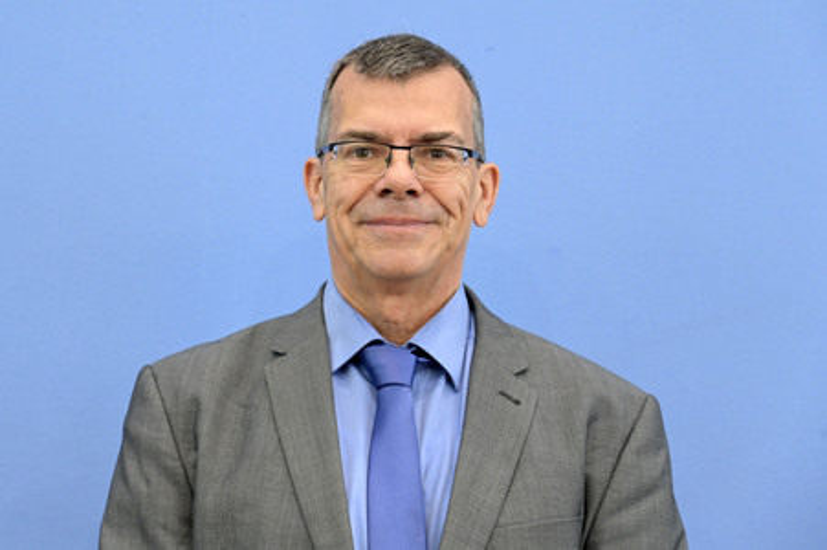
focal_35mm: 95
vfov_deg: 14.4
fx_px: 2181
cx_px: 414
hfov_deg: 21.5
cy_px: 275
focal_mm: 95
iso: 5000
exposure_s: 1/320
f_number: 5.6
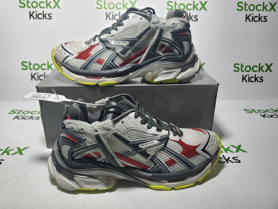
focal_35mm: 26
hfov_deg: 67.3
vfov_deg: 53.1
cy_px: 104
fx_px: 209
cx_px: 139
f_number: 1.5
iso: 50
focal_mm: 4.3
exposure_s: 1/435
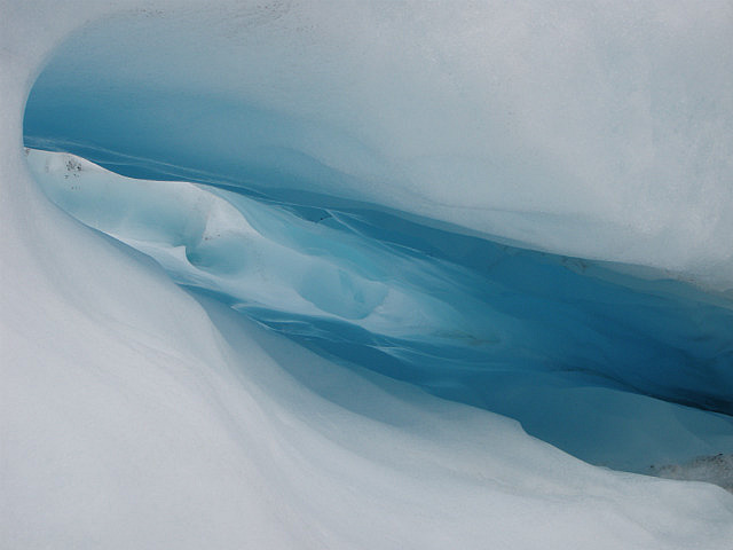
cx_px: 366
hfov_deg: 23.8
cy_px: 275
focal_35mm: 82
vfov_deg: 18.0
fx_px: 1736
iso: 50
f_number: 5.6
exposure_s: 1/250
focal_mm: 14.67
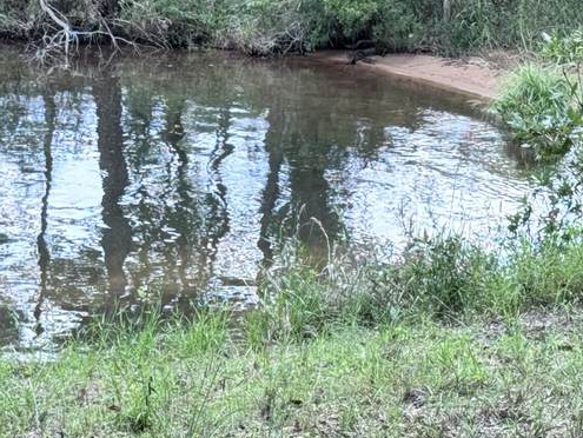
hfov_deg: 15.8
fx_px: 2090
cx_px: 150
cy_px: 152
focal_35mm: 124
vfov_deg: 12.0
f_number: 1.78
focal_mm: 6.76
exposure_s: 1/343
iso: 64
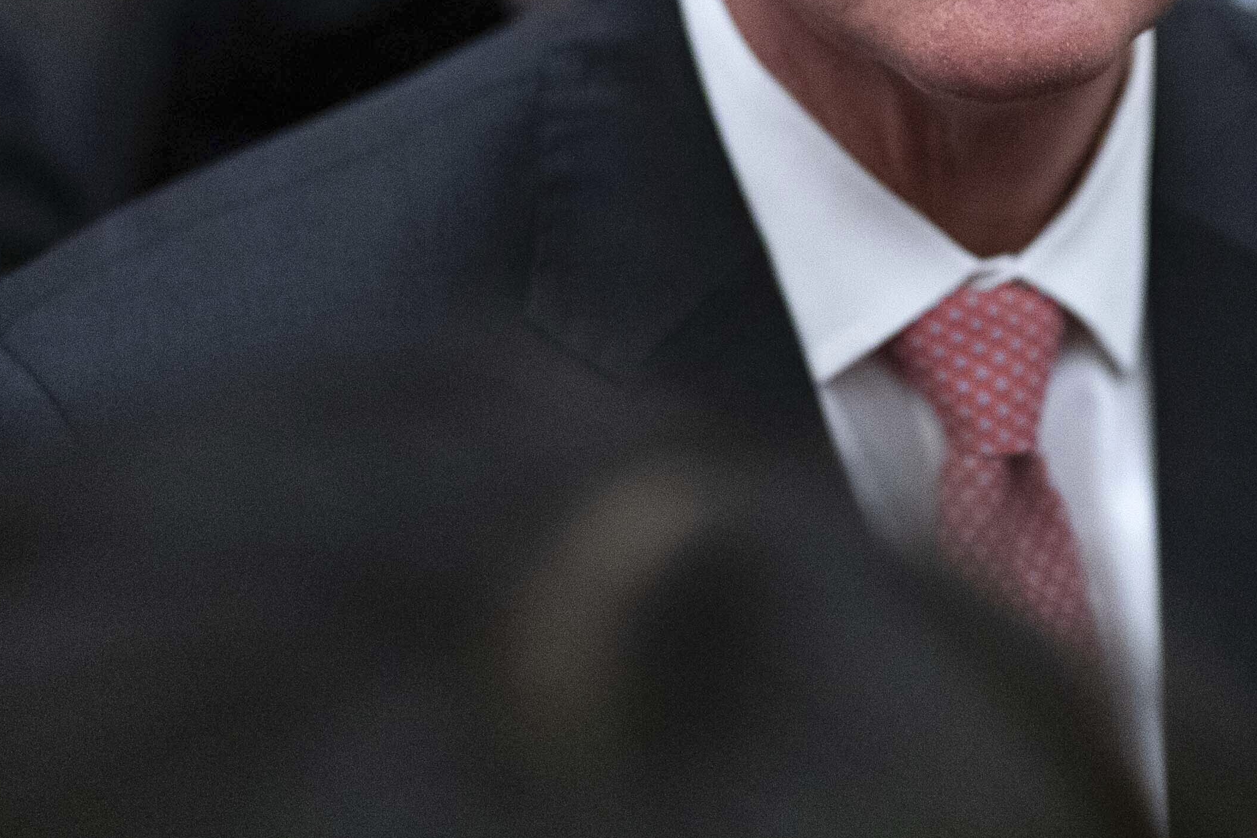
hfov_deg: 20.5
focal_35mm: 99
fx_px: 3456
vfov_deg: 13.6
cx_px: 926
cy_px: -27
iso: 2500
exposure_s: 1/320
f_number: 1.4
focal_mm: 35
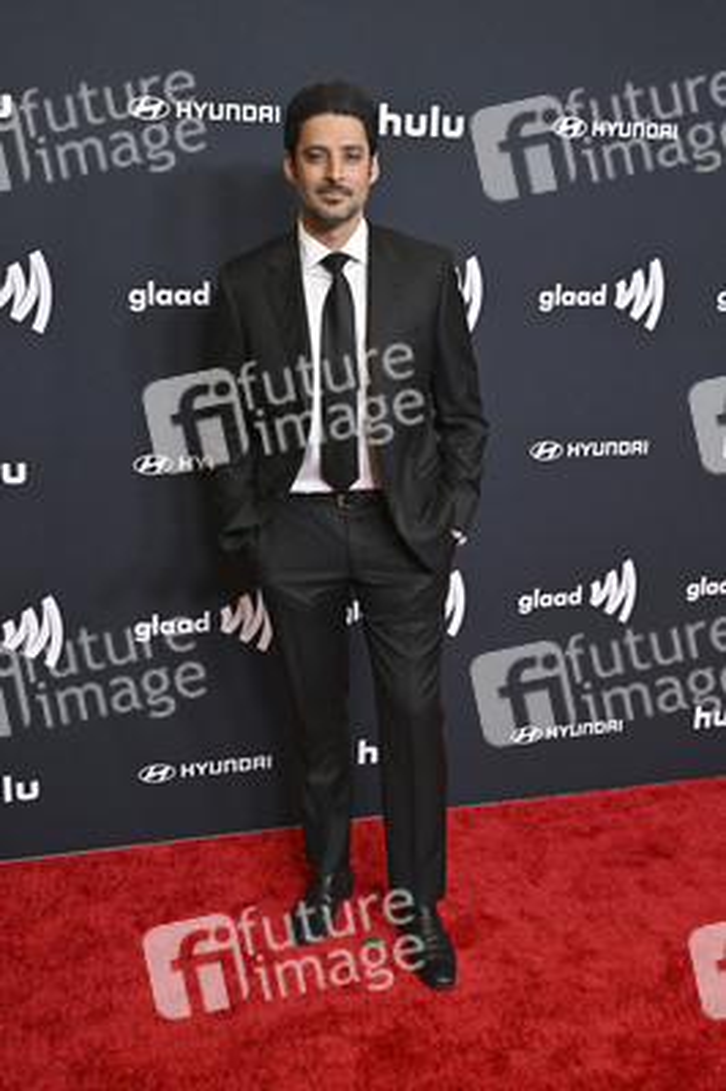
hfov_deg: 35.9
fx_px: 1121
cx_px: 363
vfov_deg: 51.9
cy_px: 546
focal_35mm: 37
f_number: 5.6
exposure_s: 1/250
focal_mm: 37
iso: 4000
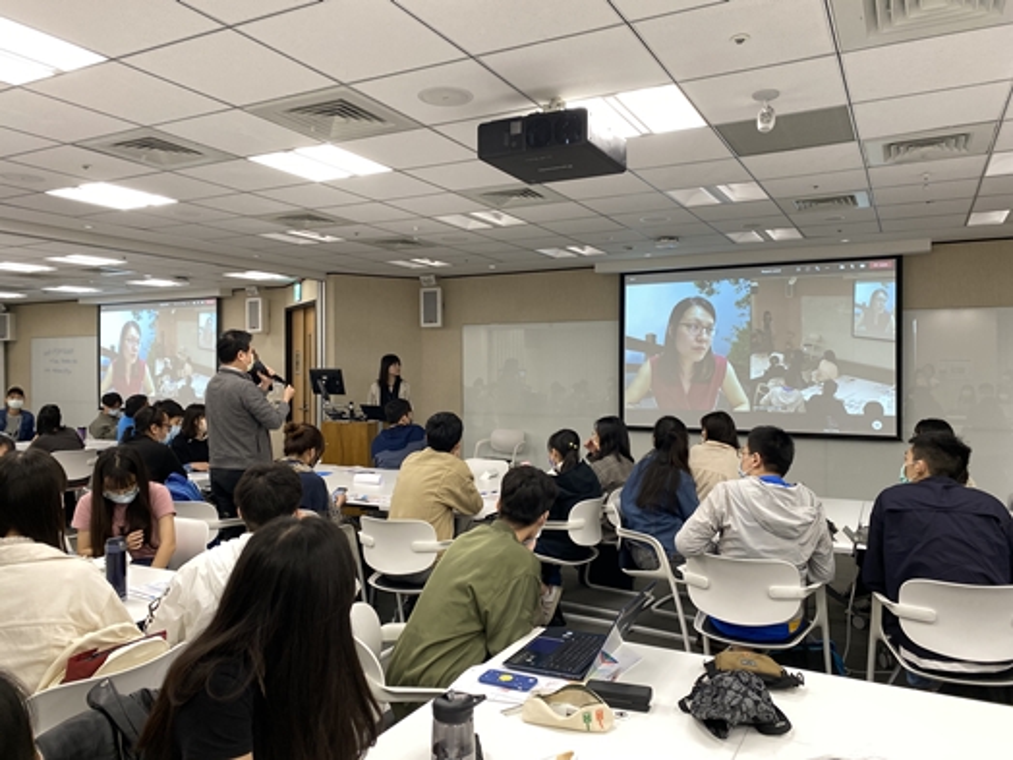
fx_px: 761
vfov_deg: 53.1
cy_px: 380
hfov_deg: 67.3
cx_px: 506
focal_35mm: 26
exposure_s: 1/90
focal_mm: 4.25
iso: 125
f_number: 1.8
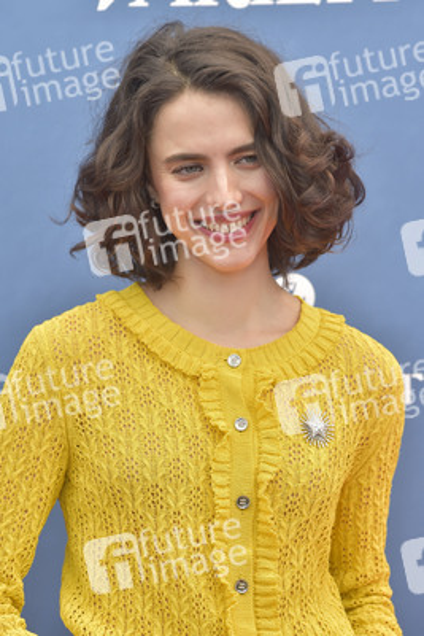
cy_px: 318
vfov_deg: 19.4
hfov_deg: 13.1
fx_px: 1853
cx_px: 212
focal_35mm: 105
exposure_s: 1/250
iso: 320
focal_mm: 105
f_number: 7.1
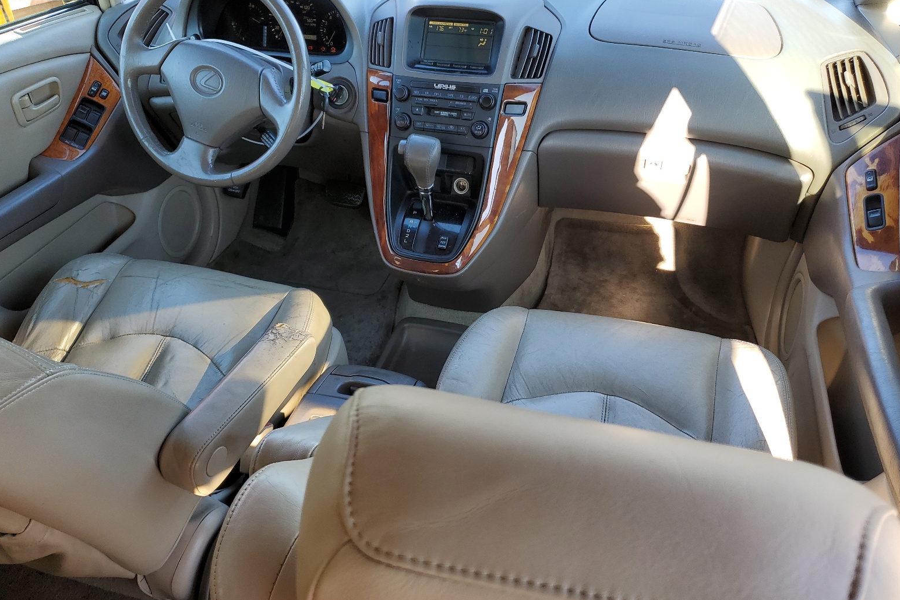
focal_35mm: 28
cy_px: 301
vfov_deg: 46.4
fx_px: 700
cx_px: 445
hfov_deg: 65.5
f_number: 1.5
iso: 50
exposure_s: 1/169
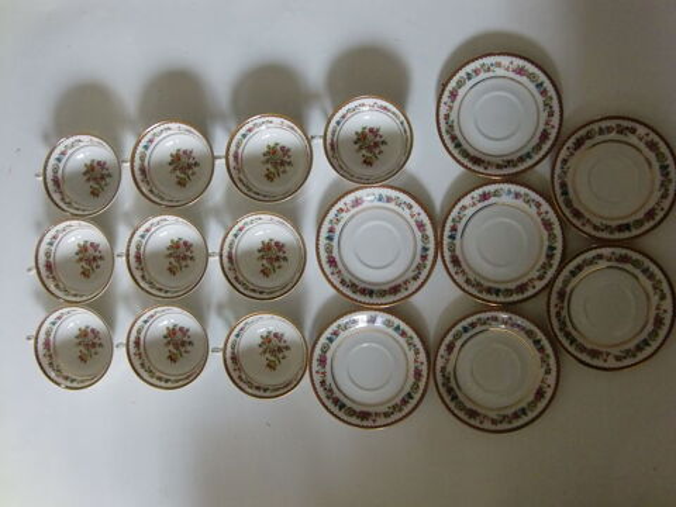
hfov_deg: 47.9
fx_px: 762
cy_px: 254
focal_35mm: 39
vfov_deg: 36.8
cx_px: 338
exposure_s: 1/60
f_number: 3
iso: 400
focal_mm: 6.9
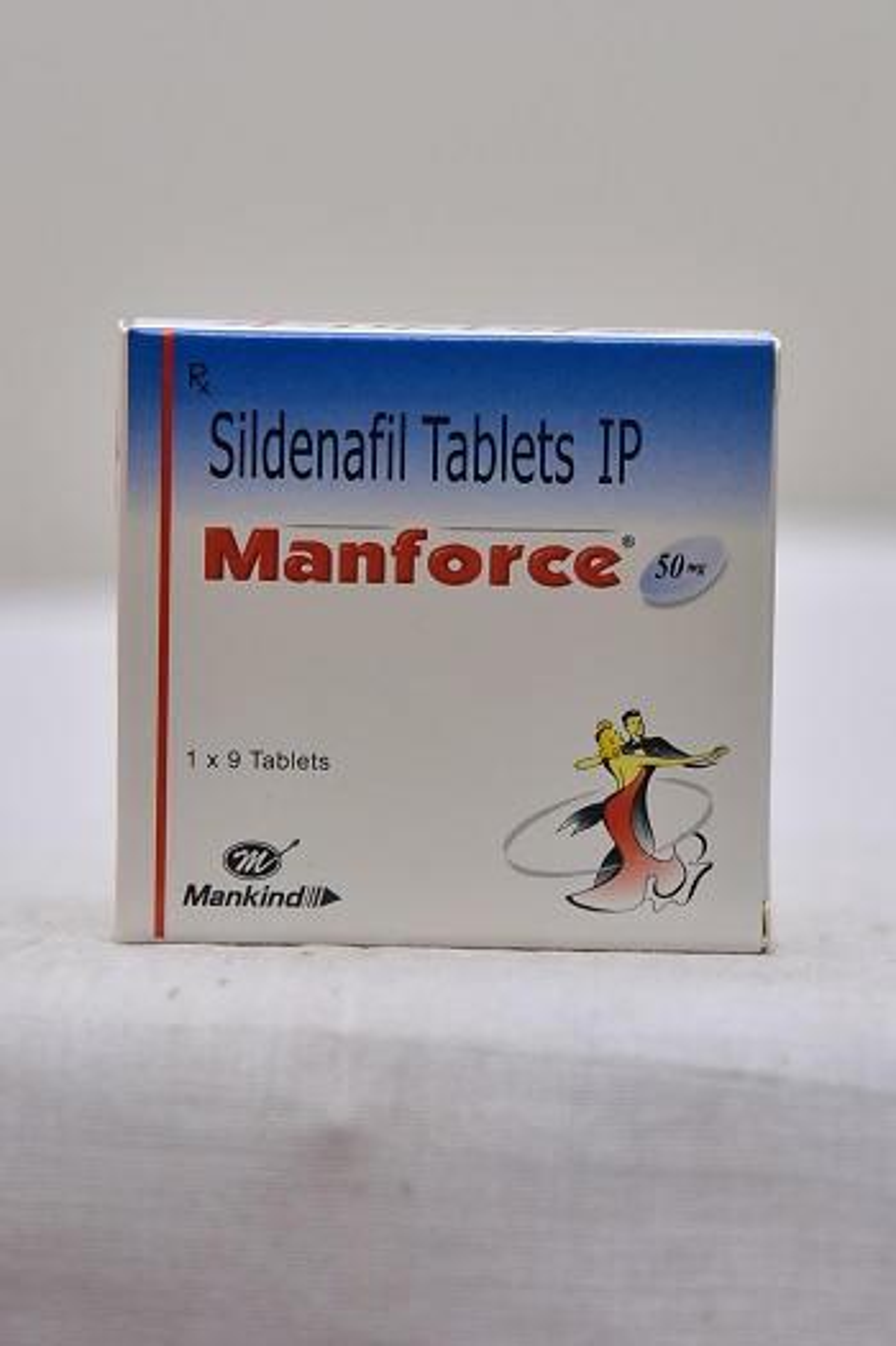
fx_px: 4486
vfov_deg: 17.1
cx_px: 448
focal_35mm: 120
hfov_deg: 11.4
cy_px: 673
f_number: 4.5
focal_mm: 120
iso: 1600
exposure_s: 1/125
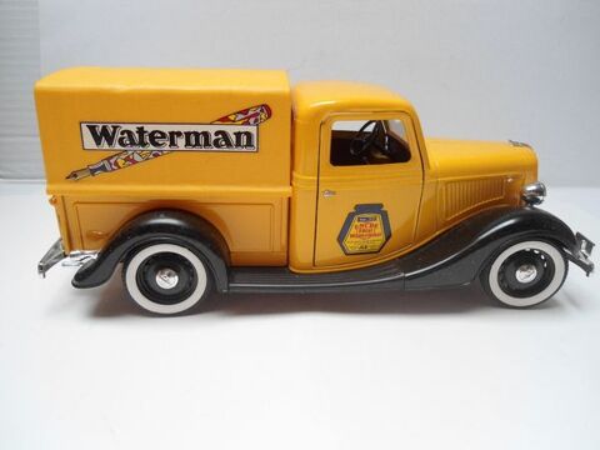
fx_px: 451
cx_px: 300
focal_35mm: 26
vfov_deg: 53.1
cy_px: 225
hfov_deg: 67.3
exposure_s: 1/160
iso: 200
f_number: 2.8
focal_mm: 4.7
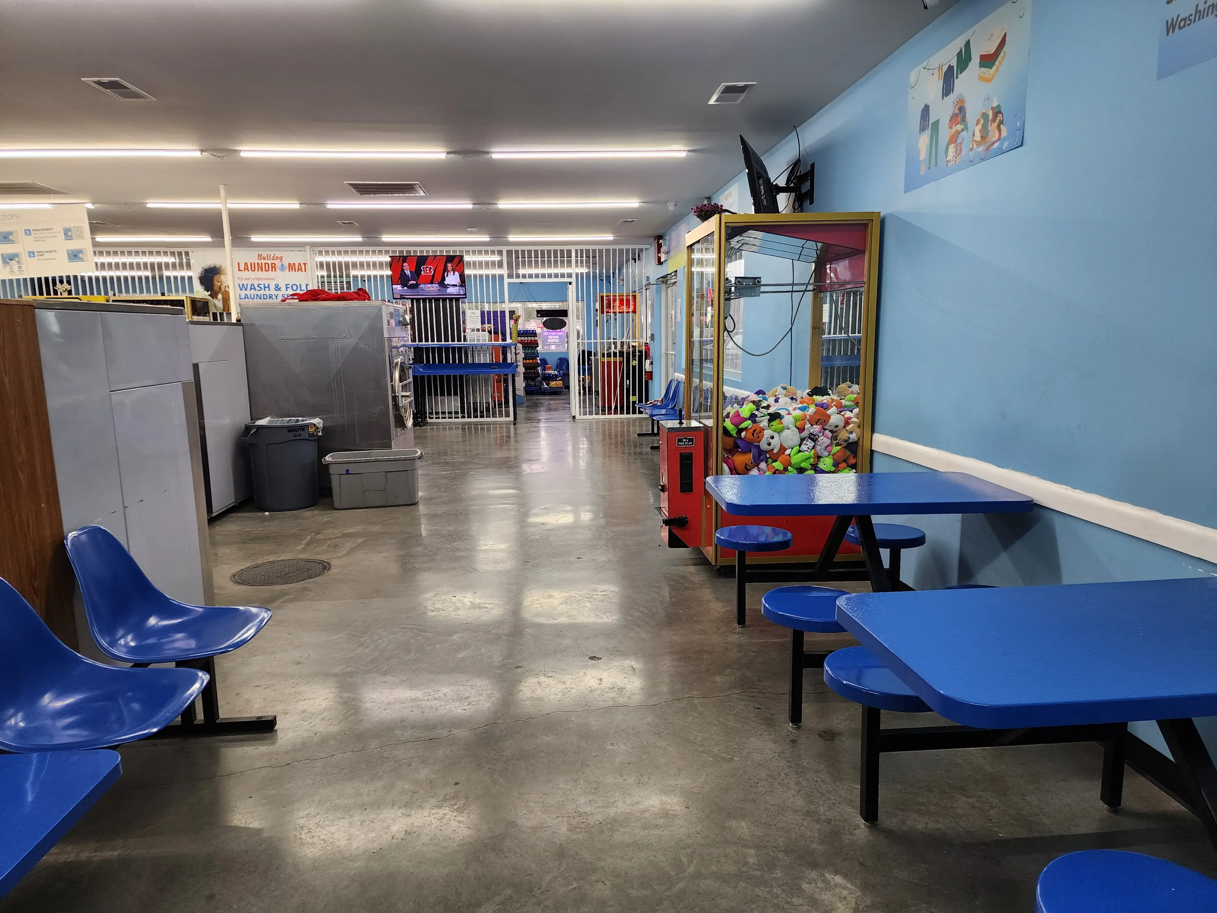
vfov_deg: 58.9
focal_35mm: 23
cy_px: 456
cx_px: 608
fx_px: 809
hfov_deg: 73.9
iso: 125
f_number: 1.8
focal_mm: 6.4
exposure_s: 1/120
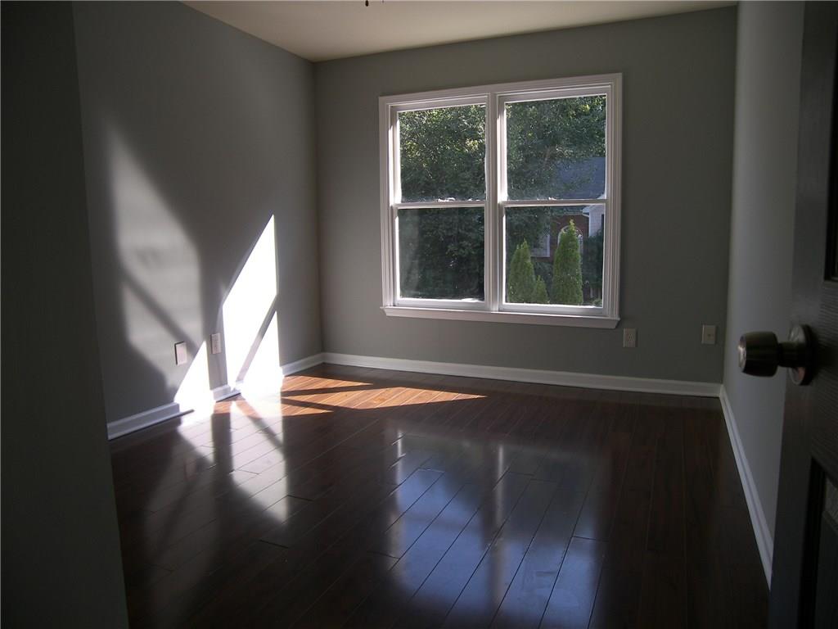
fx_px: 581
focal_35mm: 24
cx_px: 419
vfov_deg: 56.8
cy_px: 314
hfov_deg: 71.6
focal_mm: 5
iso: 50
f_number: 2.8
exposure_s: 1/125
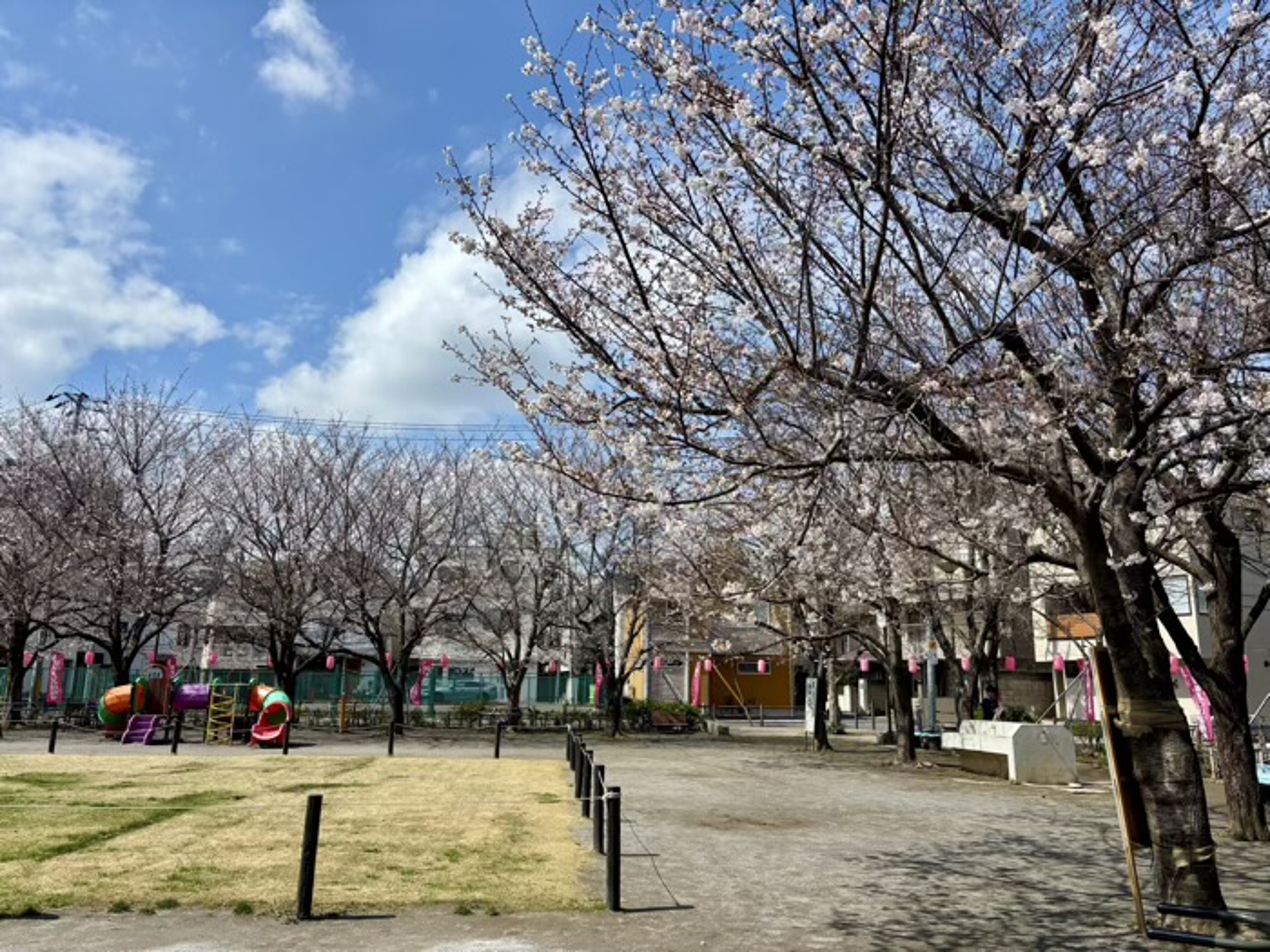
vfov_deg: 53.1
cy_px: 476
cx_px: 635
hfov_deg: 67.3
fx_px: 954
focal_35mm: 26
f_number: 1.6
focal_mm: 5.96
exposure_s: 1/5076
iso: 50
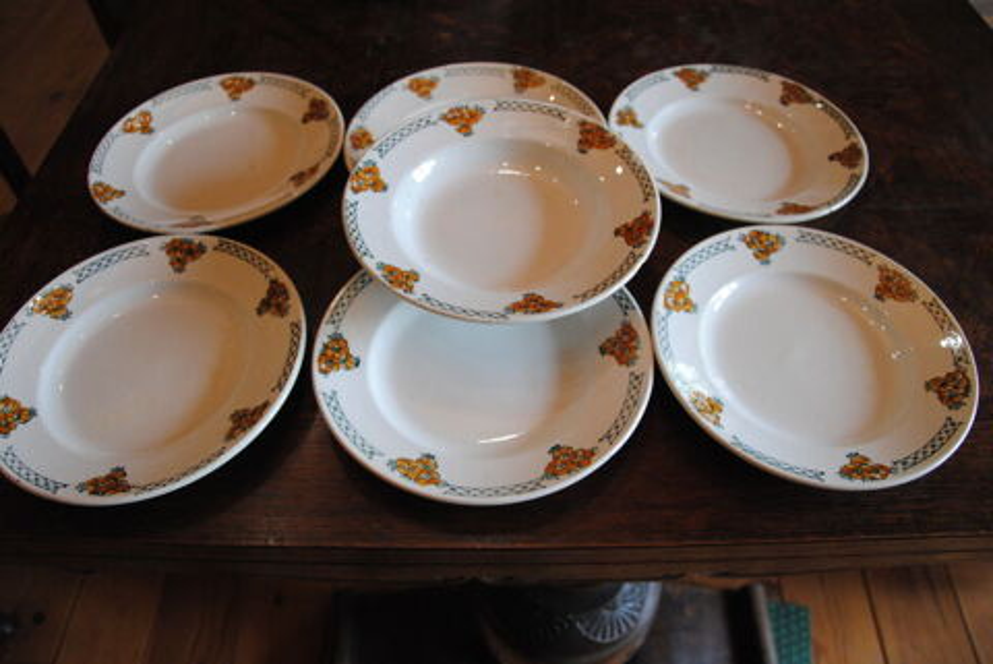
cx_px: 496
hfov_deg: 67.3
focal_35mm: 27
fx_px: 745
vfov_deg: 48.0
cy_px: 332
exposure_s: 1/30
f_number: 3.5
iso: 720
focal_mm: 18
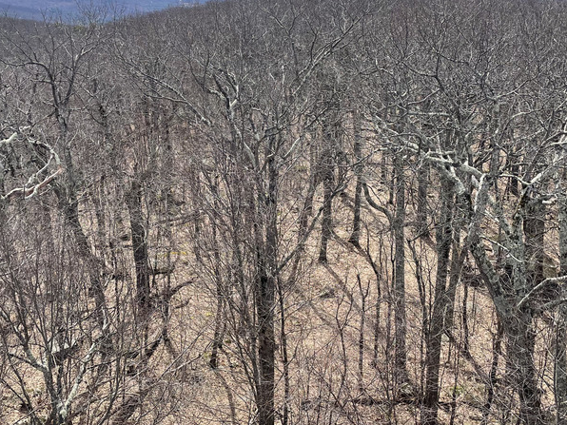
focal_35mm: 44
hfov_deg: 42.9
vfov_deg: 32.8
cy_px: 177
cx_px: 262
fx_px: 721
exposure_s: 1/2174
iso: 32
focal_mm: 4.2
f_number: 1.6
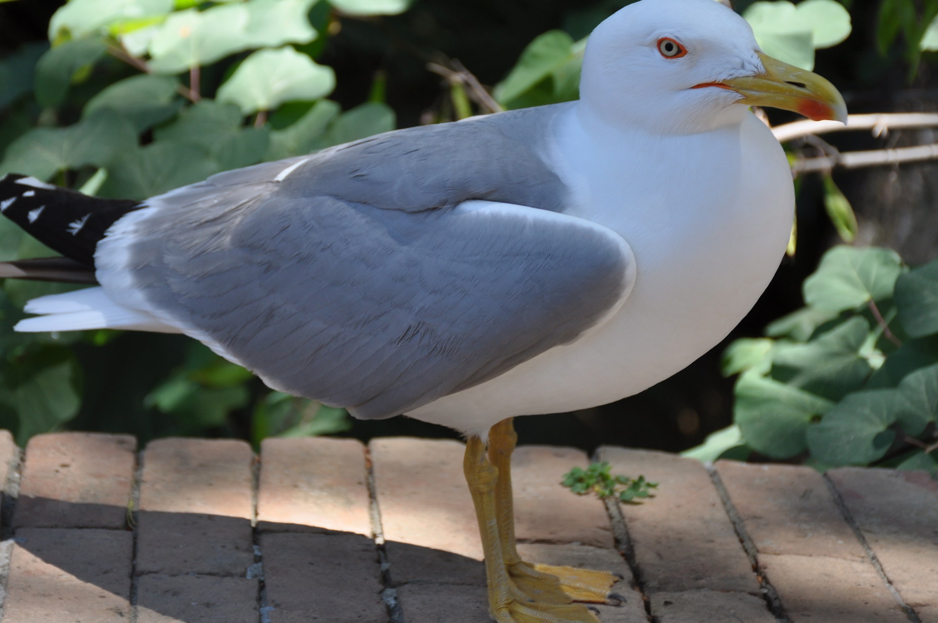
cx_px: 435
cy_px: 261
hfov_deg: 13.8
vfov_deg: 9.2
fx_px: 3869
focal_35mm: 149
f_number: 5
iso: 200
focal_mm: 75
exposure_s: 1/200
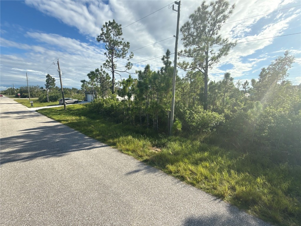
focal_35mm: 14
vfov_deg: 85.7
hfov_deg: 102.1
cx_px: 150
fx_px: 122
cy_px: 113
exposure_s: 1/1285
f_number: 2.2
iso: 64
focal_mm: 2.22
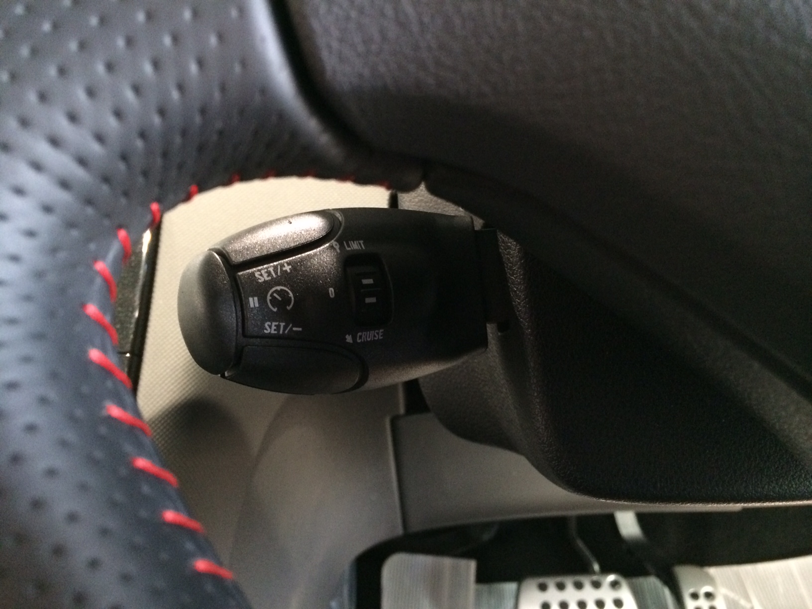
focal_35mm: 30
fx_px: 704
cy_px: 304
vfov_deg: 46.8
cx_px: 406
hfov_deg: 60.0
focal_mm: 4.12
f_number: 2.2
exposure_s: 1/15
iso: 400
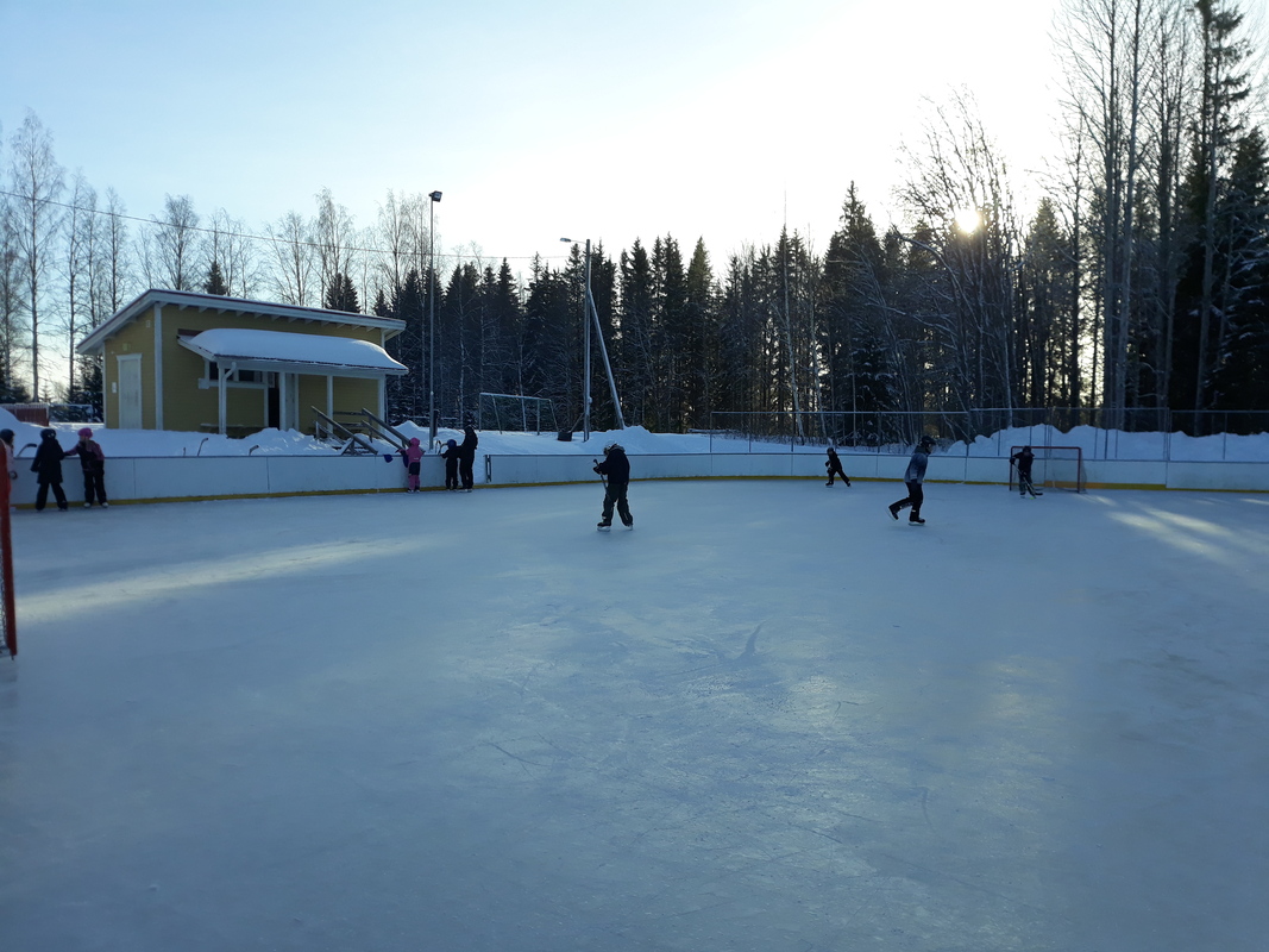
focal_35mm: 27
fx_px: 990
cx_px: 634
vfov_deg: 51.3
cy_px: 476
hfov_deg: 65.3
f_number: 1.7
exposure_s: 1/1151
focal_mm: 3.71
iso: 40
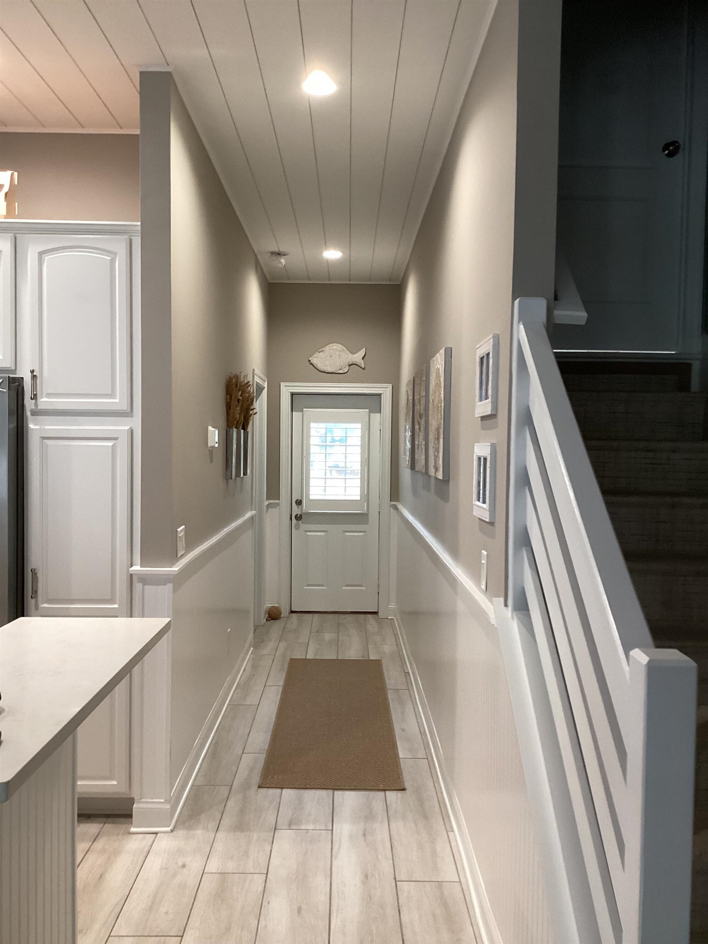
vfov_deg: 58.4
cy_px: 472
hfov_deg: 45.4
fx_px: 845
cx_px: 354
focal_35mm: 31
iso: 250
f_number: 2.4
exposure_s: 1/60
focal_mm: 3.3
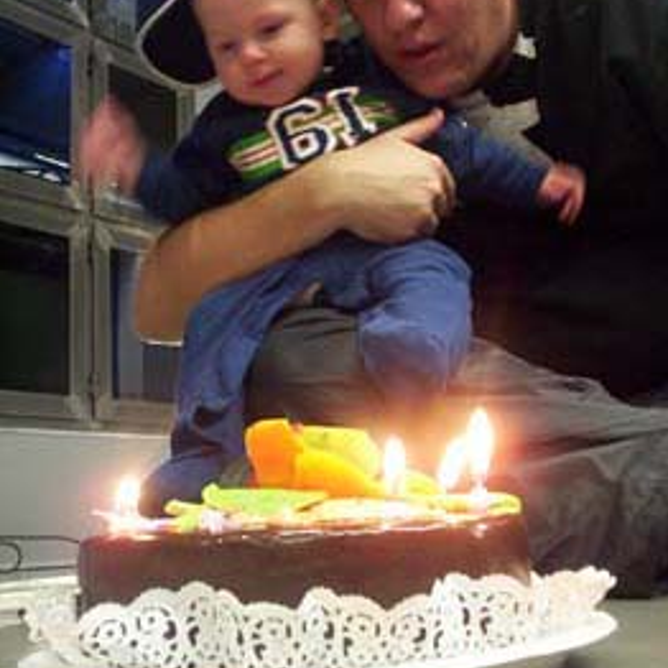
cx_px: 334
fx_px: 982
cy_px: 247
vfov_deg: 37.3
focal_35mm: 45
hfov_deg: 37.6
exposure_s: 1/8.57
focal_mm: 4.99
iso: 200
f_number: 4.5
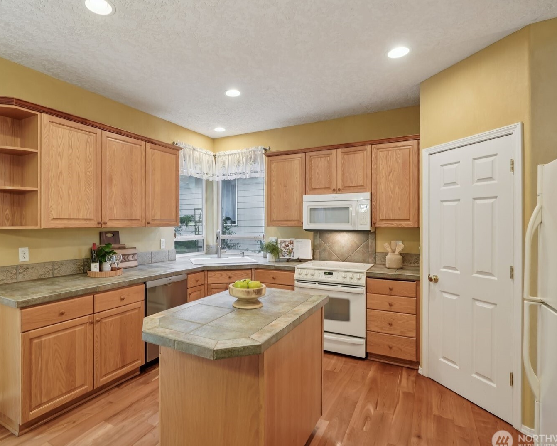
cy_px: 222
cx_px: 241
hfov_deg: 82.8
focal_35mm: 19
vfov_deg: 70.9
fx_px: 313
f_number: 8
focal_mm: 16
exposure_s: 1/4
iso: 400
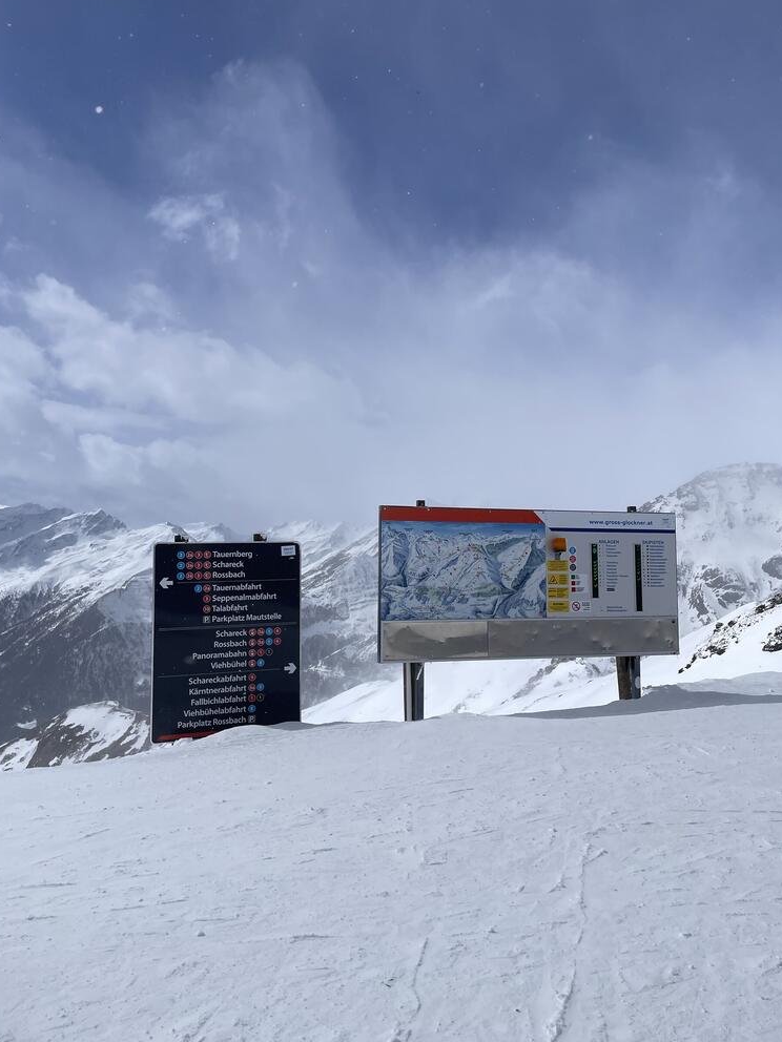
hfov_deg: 51.4
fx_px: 813
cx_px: 394
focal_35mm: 27
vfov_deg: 65.3
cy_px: 507
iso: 32
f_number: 1.6
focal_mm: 4.2
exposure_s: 1/20408
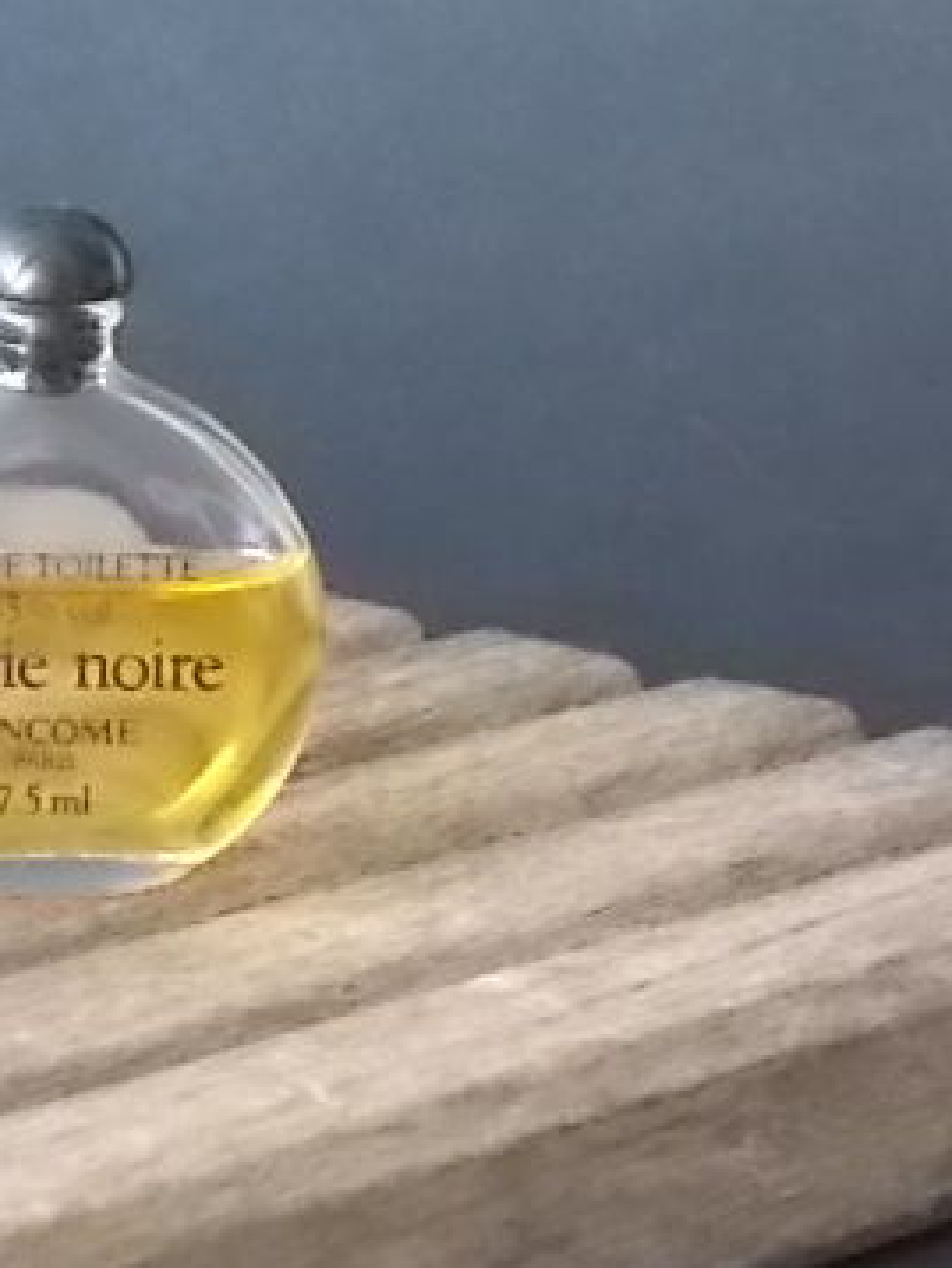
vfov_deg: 9.8
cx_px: 50
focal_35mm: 202
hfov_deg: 7.3
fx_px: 7398
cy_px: 591
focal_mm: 20.1
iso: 800
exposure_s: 1/30
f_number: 6
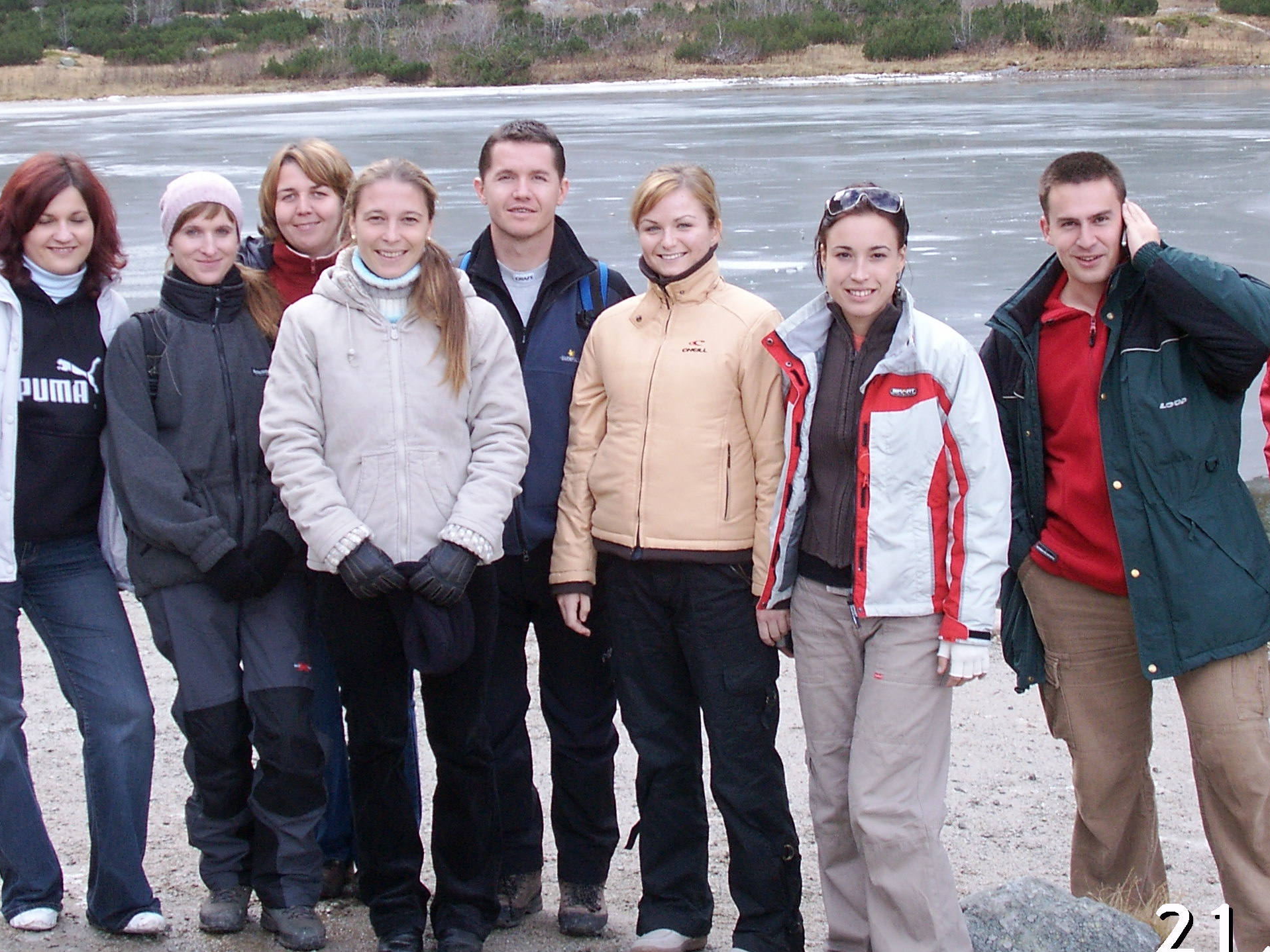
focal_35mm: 63
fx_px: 2312
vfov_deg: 23.2
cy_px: 297
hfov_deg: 30.7
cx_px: 738
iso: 50
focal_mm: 7.7
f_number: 3.5
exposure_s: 1/100
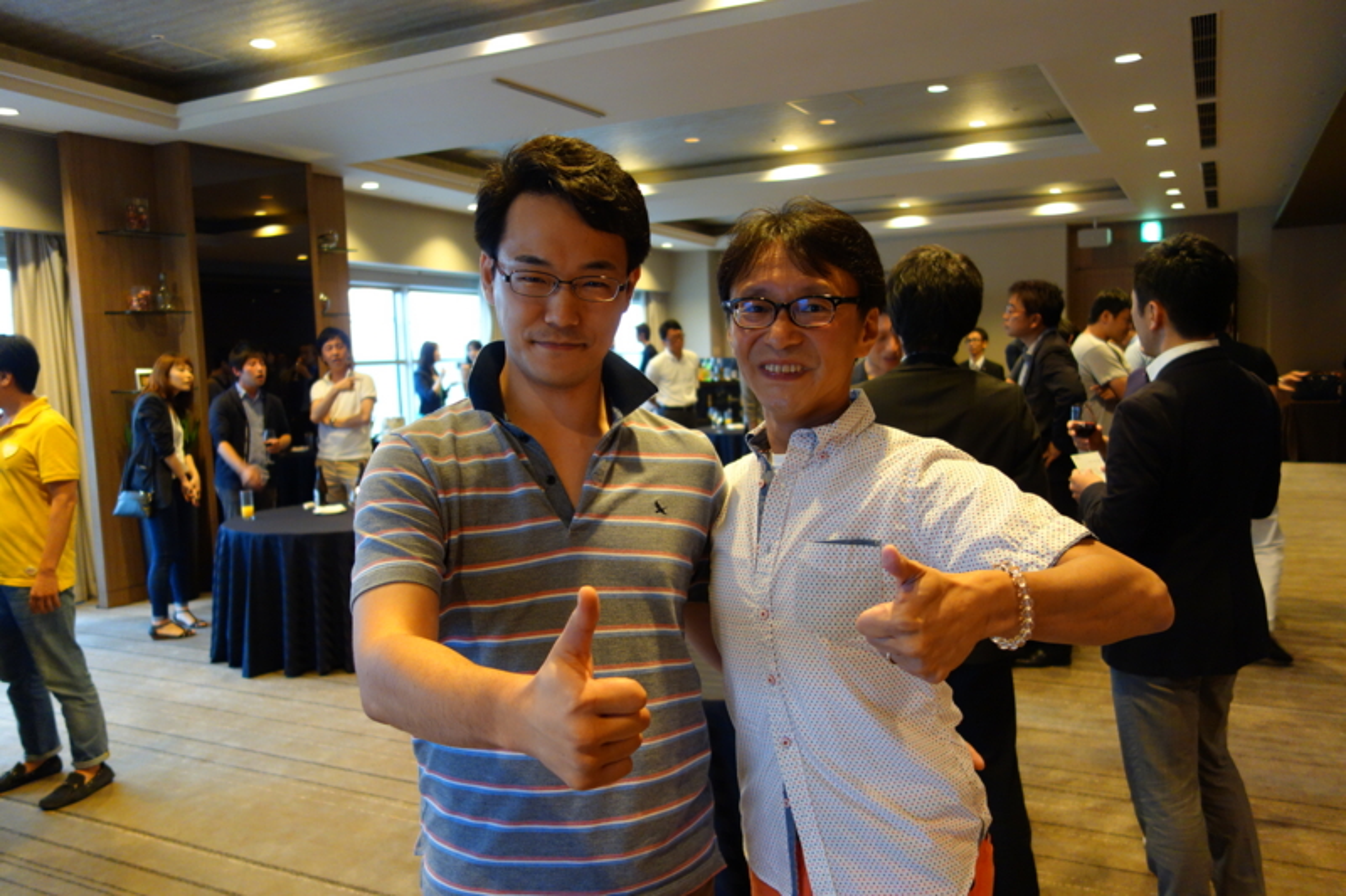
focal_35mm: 28
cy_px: 448
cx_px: 673
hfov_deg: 65.5
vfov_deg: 46.4
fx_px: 1047
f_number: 1.8
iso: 640
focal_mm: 10.4
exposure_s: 1/30
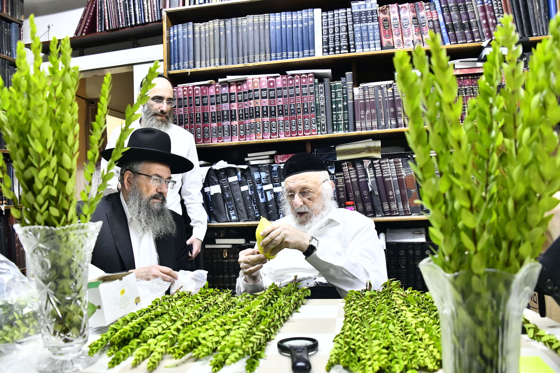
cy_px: 186
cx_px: 280
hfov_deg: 65.5
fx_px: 435
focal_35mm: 28
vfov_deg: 46.4
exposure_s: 1/200
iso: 4000
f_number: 5.6
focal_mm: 28
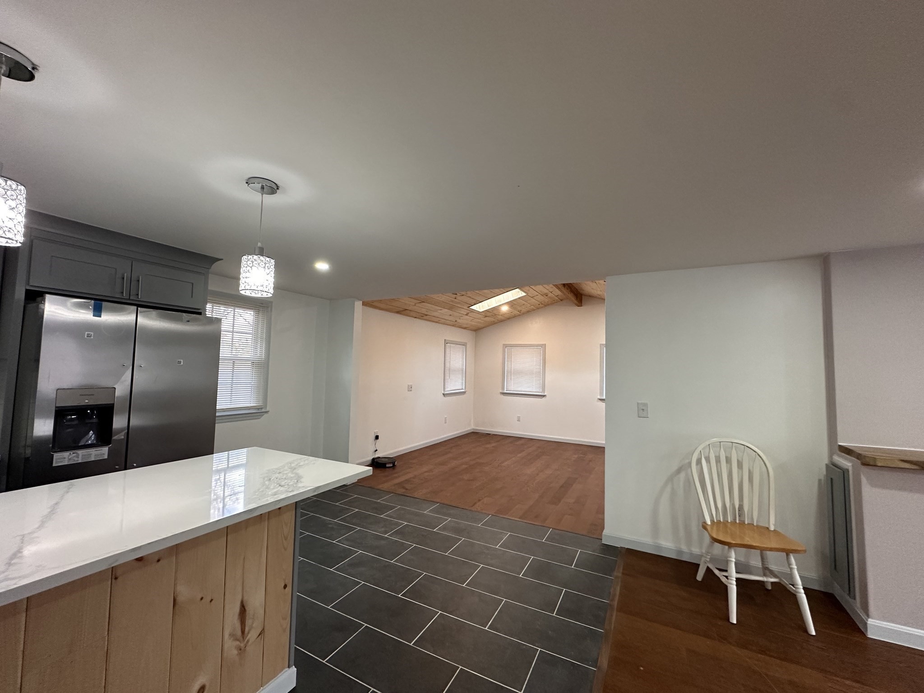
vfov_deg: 85.7
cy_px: 346
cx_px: 462
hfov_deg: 102.1
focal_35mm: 14
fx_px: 374
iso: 250
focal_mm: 2.22
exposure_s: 1/120
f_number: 2.2
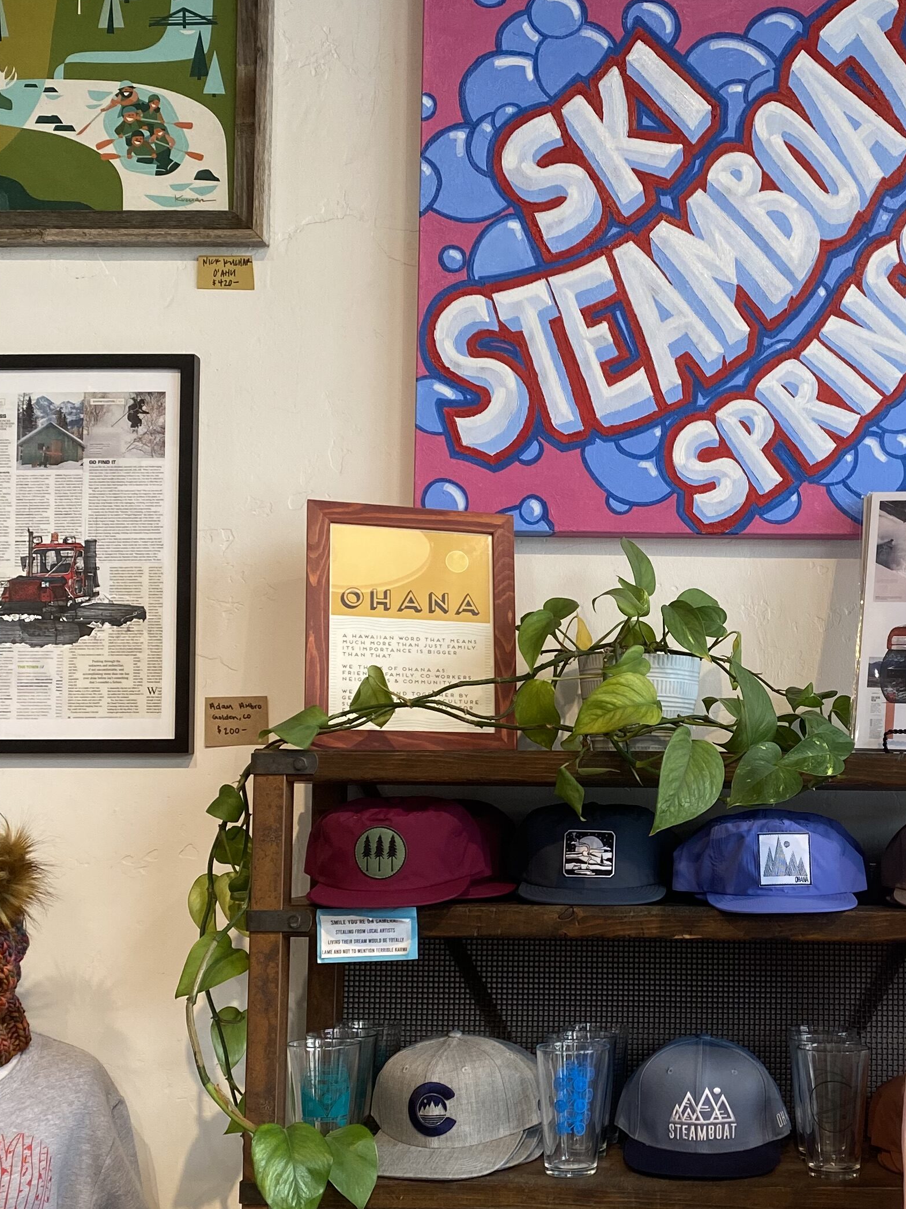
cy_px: 732
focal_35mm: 50
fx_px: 1745
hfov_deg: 28.5
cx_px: 716
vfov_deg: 38.0
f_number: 1.8
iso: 80
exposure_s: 1/120
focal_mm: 4.25
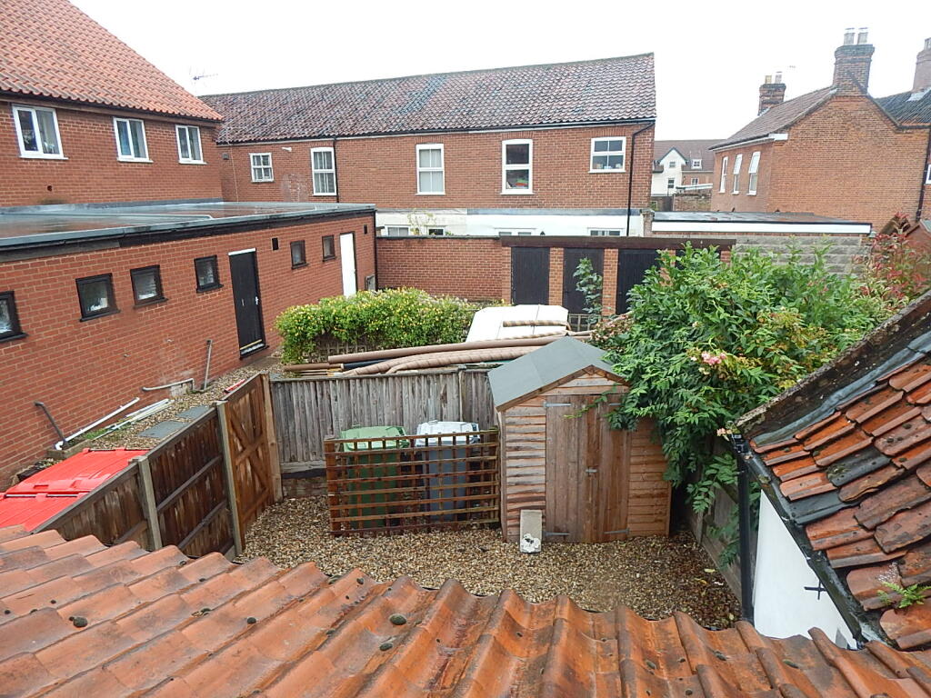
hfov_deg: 76.4
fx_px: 592
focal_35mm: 22
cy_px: 349
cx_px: 466
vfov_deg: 61.1
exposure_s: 1/200
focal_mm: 4
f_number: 3
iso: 125
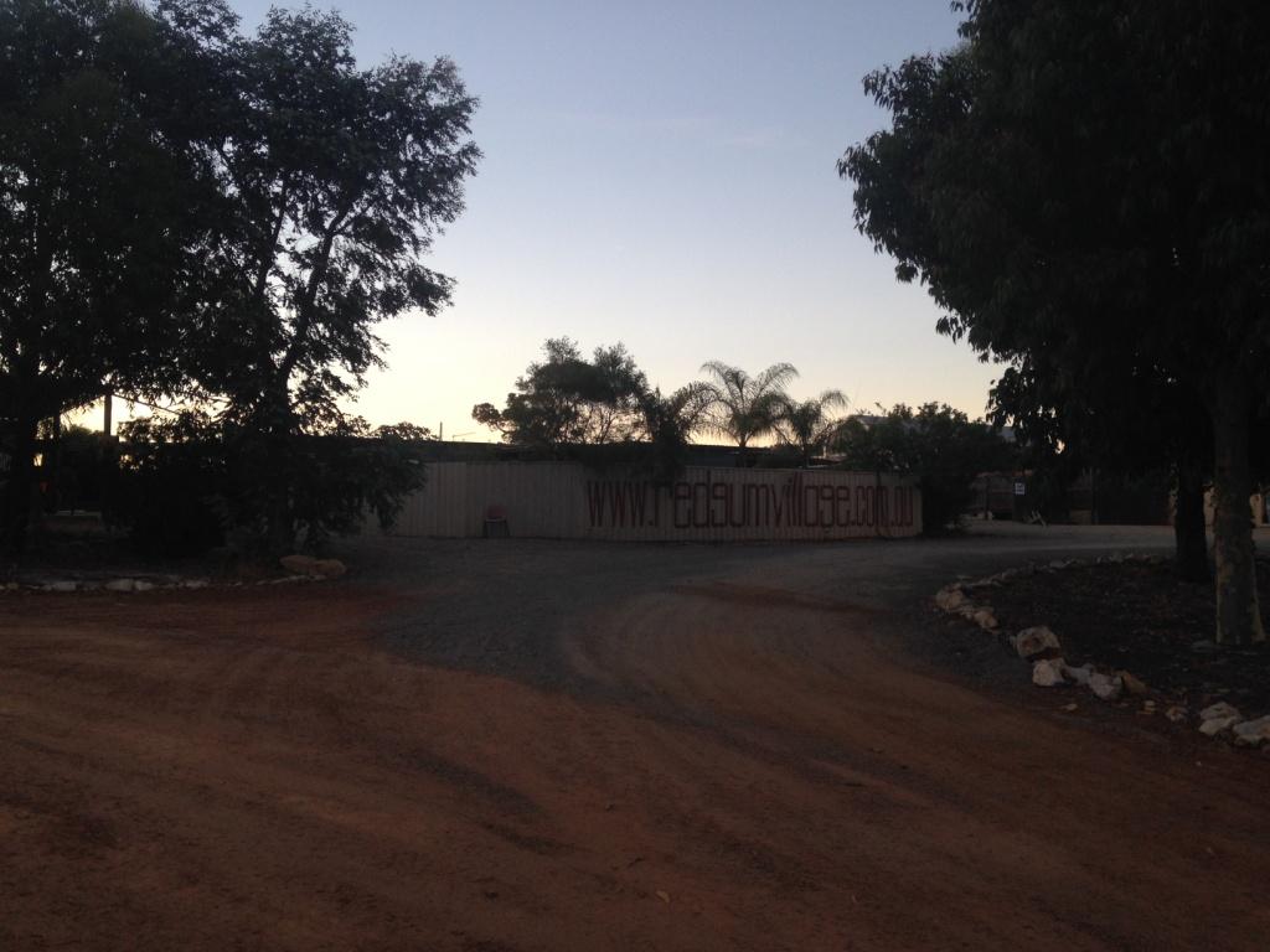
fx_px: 1211
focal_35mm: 33
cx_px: 635
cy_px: 476
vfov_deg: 42.9
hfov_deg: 55.4
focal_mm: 4.12
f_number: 2.4
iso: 50
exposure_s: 1/120
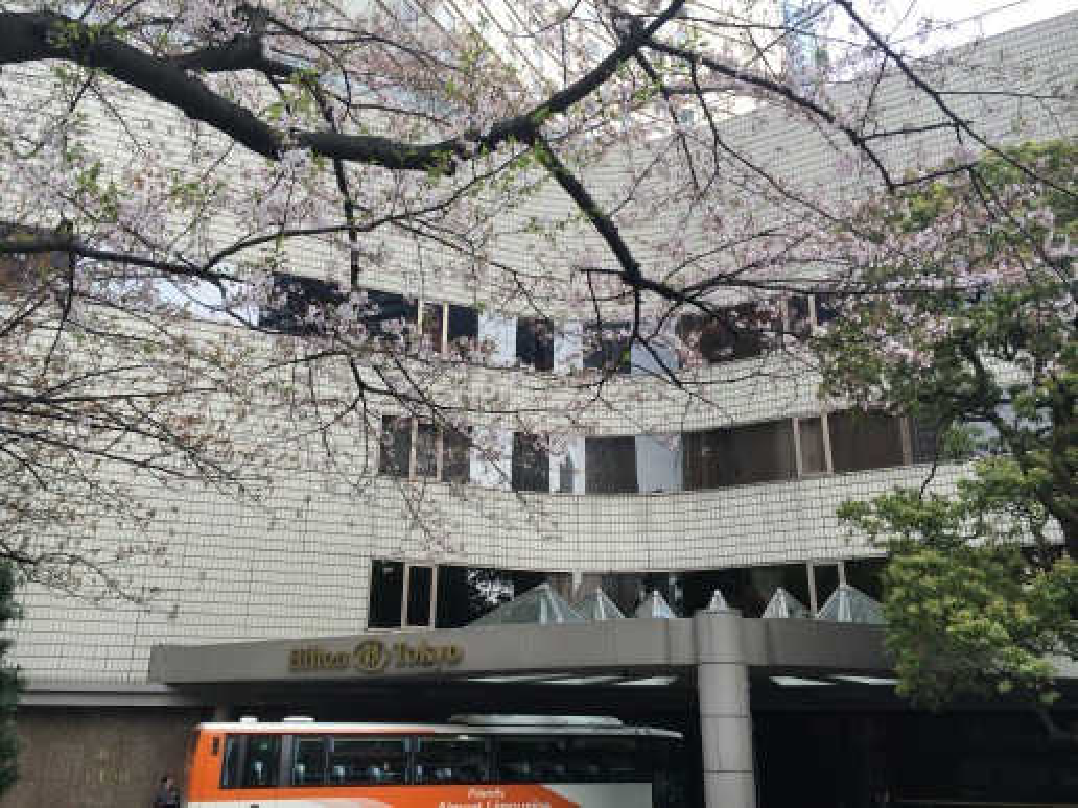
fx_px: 903
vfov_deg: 48.2
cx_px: 539
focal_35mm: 29
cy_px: 404
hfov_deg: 61.7
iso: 25
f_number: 2.2
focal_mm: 4.15
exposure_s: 1/313
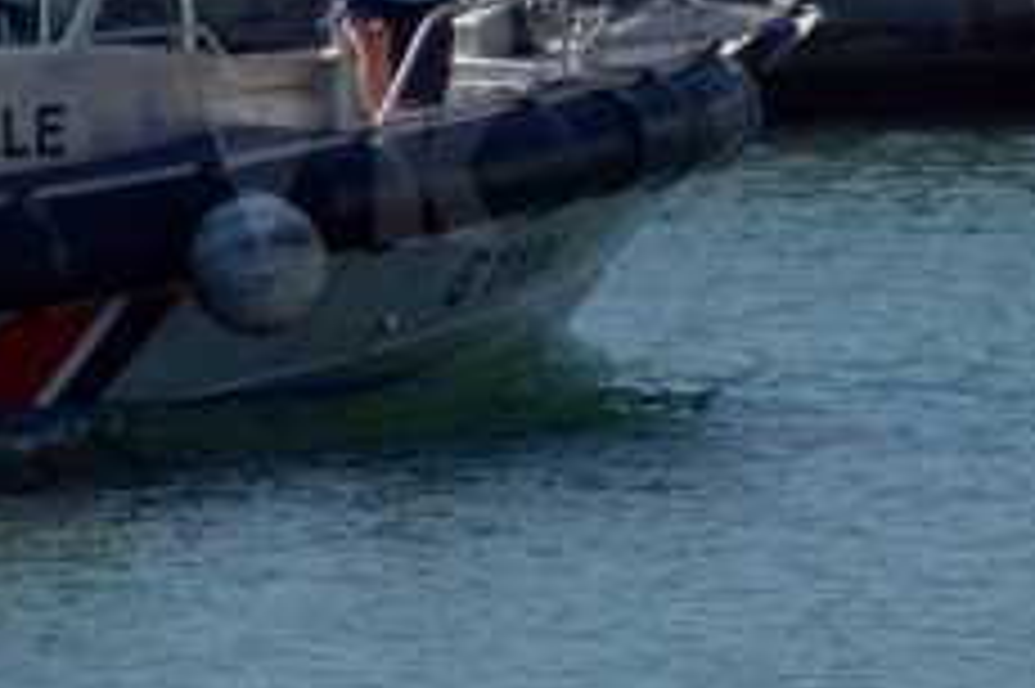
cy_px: -373
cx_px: -482
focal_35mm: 1041
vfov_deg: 1.3
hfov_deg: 2.0
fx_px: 29906
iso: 100
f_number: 8
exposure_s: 1/500
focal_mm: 200
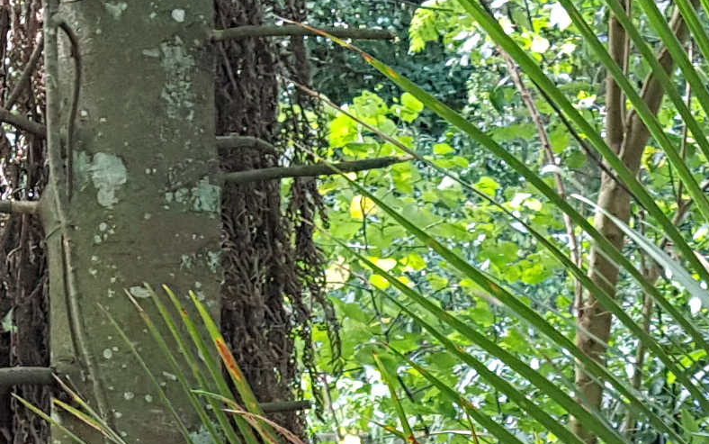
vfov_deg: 8.5
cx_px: 893
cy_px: 1068
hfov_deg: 14.3
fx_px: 2725
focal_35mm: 141
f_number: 1.7
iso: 125
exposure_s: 1/50
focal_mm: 4.2
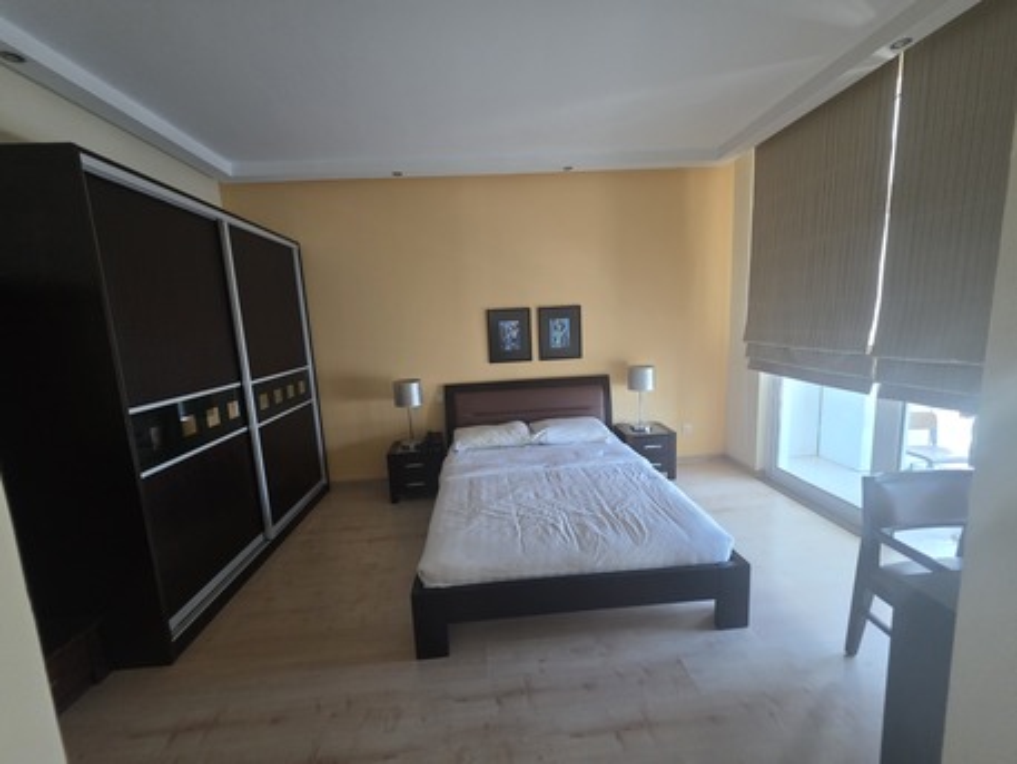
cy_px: 382
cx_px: 508
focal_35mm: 13
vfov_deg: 89.9
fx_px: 382
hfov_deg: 106.2
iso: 400
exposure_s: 1/60
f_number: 1.9
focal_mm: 2.2
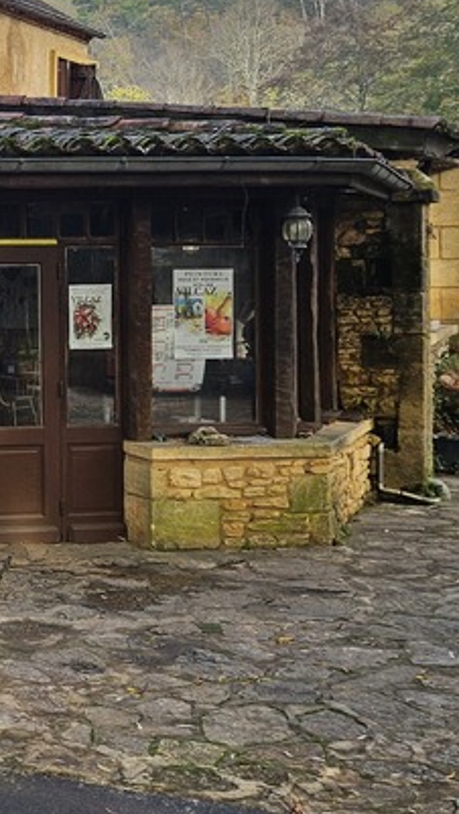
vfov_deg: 32.6
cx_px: -366
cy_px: 298
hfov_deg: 16.0
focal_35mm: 64
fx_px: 1383
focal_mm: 5.4
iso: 25
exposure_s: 1/234
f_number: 1.8
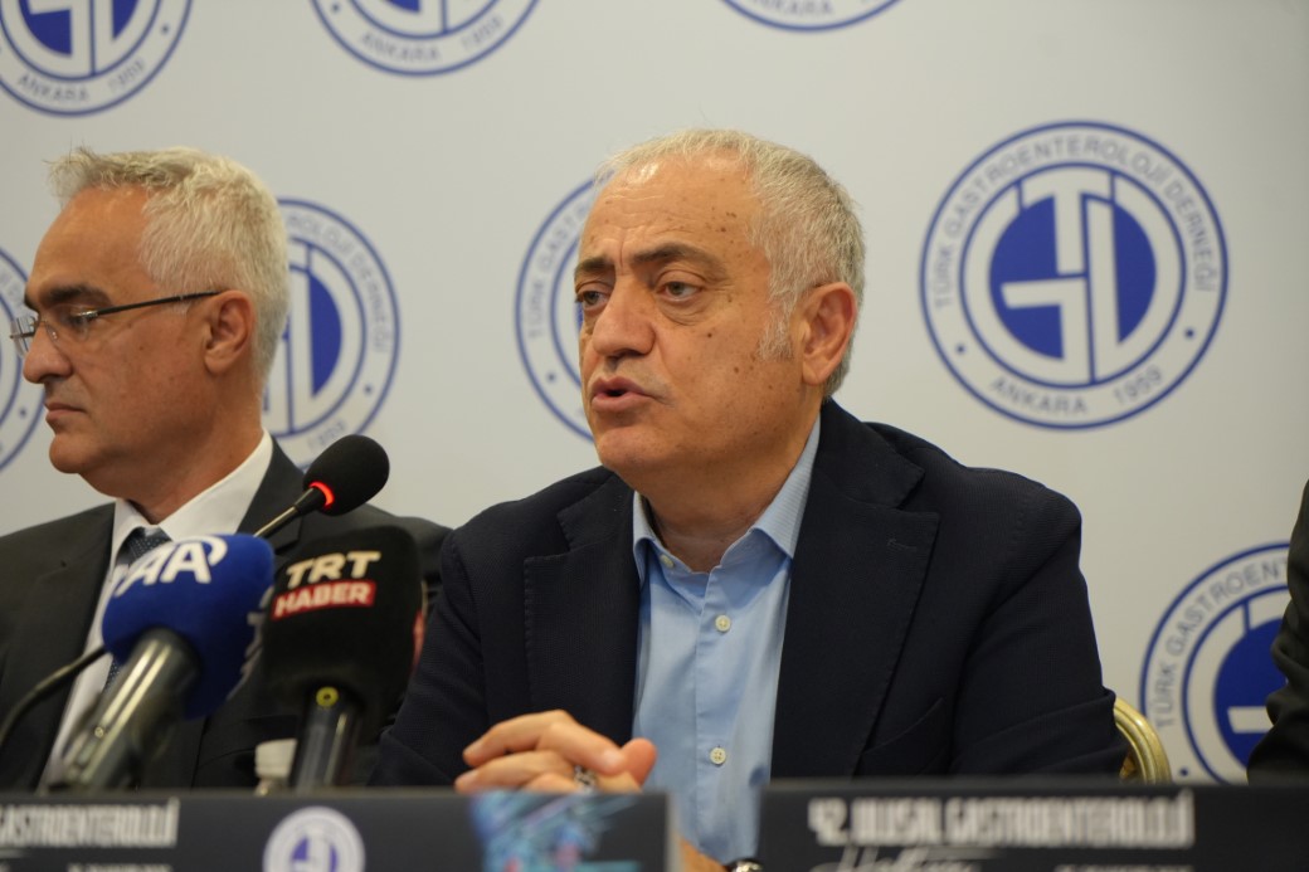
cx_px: 654
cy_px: 436
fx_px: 2545
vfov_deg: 19.5
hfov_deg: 28.8
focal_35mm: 70
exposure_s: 1/160
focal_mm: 70
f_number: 4
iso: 3200
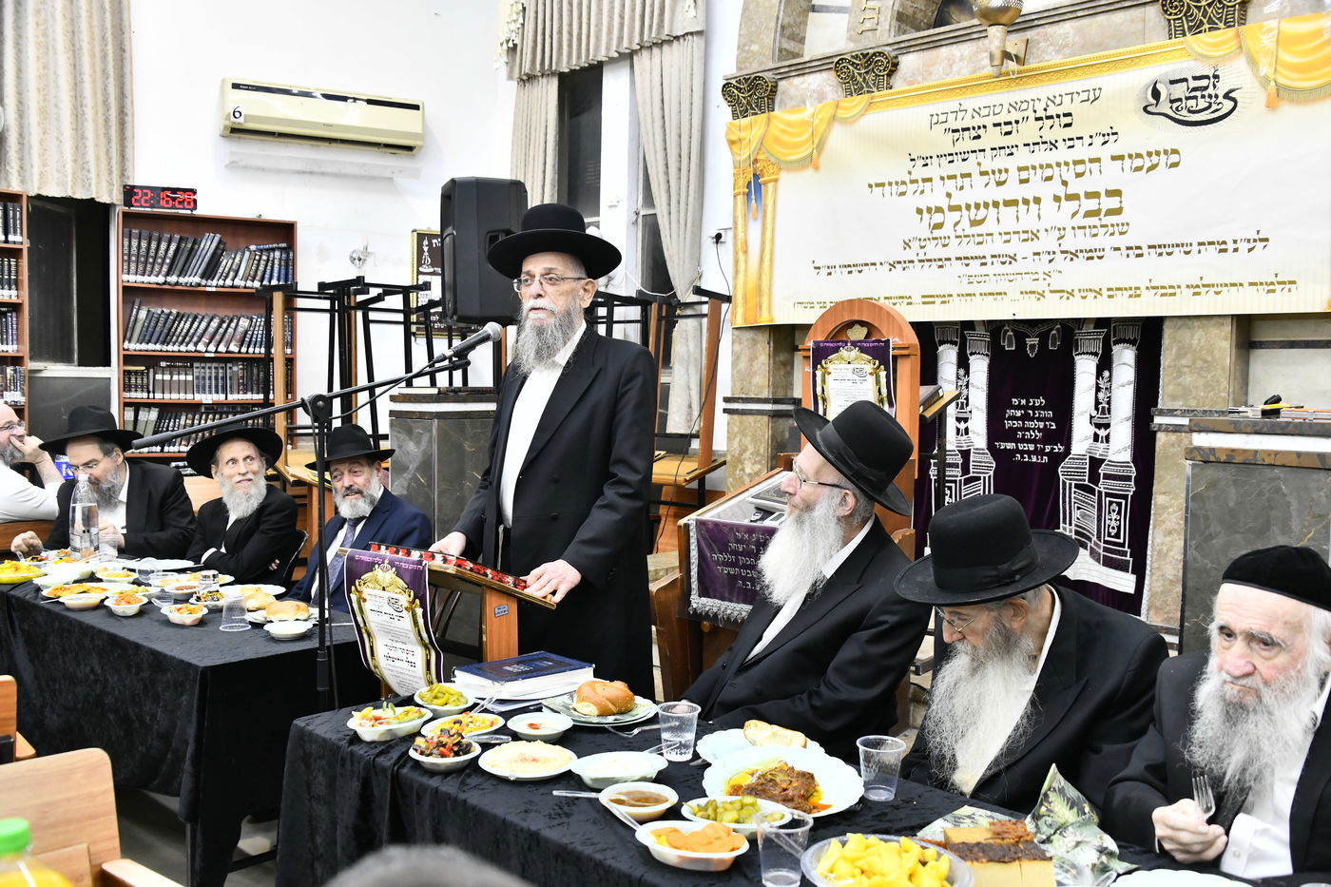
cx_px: 666
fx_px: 1183
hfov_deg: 58.7
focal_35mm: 32
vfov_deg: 41.1
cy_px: 444
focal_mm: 32
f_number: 5.6
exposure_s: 1/125
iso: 1600
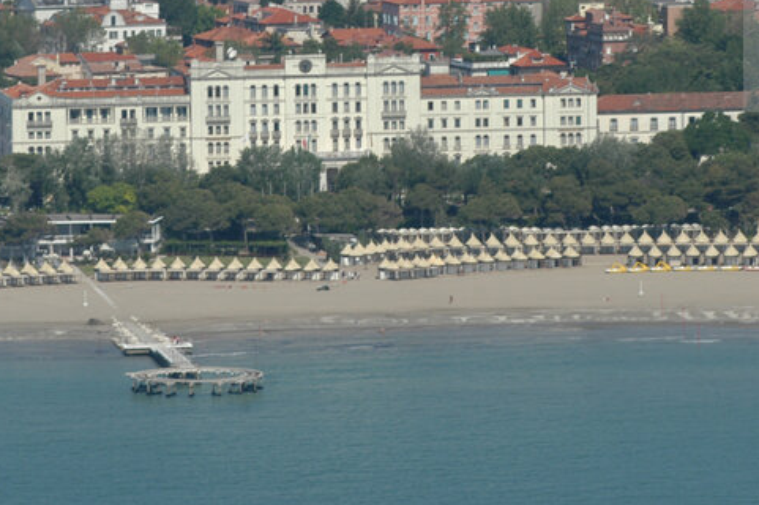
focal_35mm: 422
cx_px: 394
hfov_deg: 4.9
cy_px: -47
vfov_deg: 3.2
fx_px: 8893
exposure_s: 1/1250
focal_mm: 125
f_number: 8
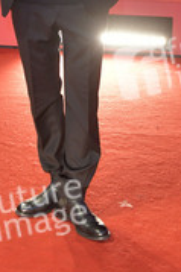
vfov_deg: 25.1
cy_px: -12
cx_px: 53
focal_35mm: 76
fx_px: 574
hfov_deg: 17.8
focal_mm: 34
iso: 1250
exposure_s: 1/200
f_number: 5.6
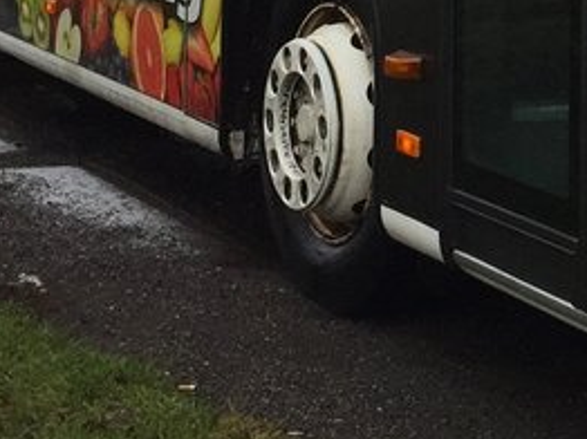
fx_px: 2253
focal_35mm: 133
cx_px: 856
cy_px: -306
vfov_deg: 10.6
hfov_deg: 14.0
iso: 32
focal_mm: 4.15
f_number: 2.2
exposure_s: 1/182
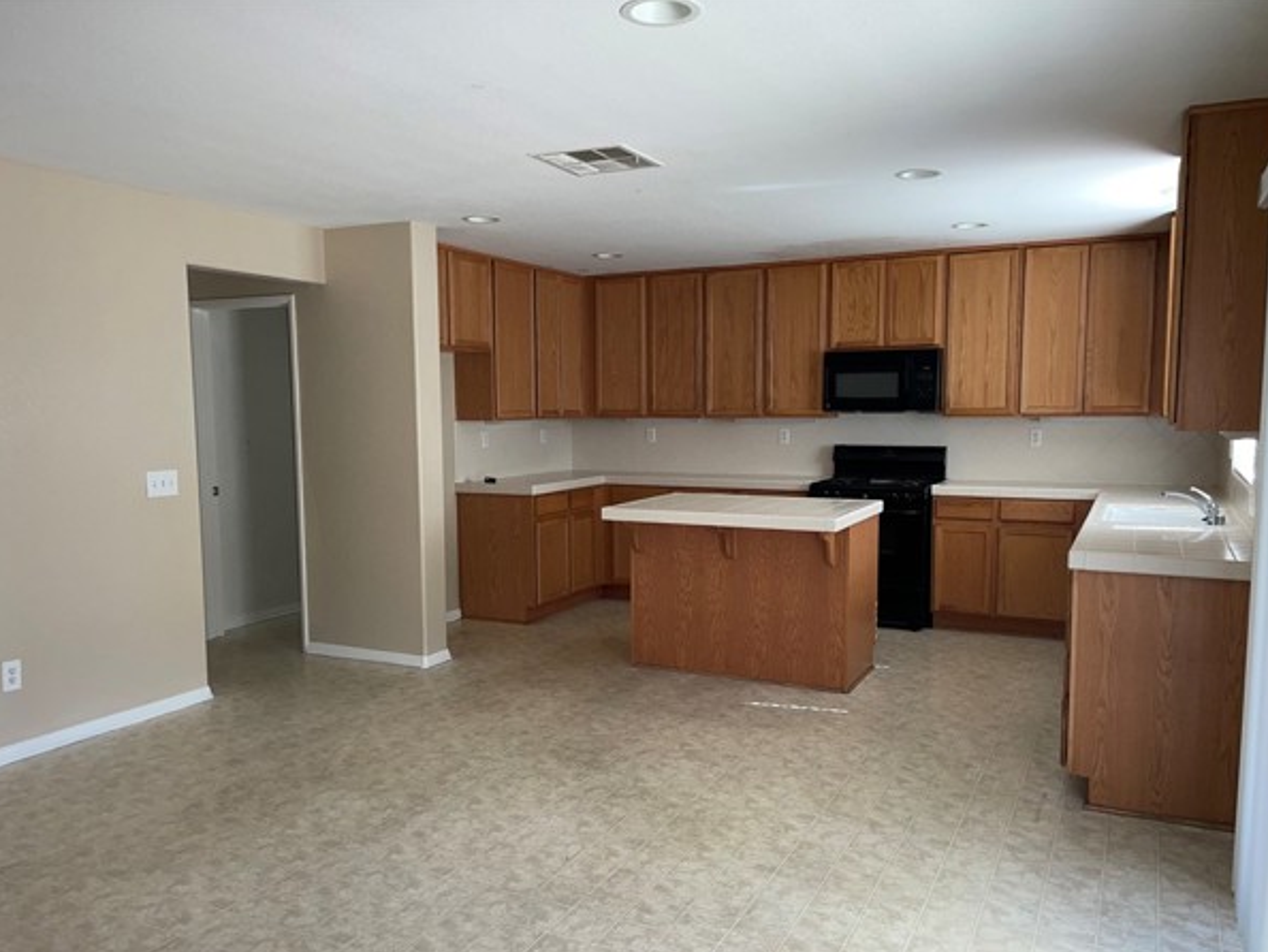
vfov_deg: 49.7
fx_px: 1026
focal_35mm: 28
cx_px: 608
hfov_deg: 63.4
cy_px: 508
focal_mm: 4.2
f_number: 1.6
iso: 50
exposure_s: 1/121
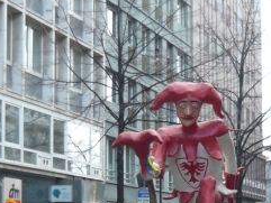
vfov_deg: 12.3
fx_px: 932
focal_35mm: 119
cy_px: 215
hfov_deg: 16.5
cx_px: 127
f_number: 2.8
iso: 100
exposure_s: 1/160
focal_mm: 5.5
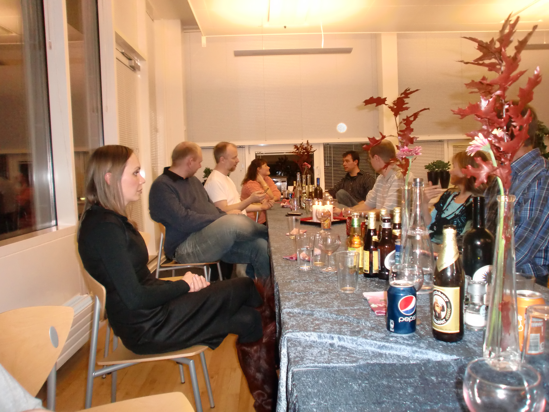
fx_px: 412
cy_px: 206
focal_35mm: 26
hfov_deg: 67.3
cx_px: 274
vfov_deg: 53.1
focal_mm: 4.65
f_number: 2.6
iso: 400
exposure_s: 1/60
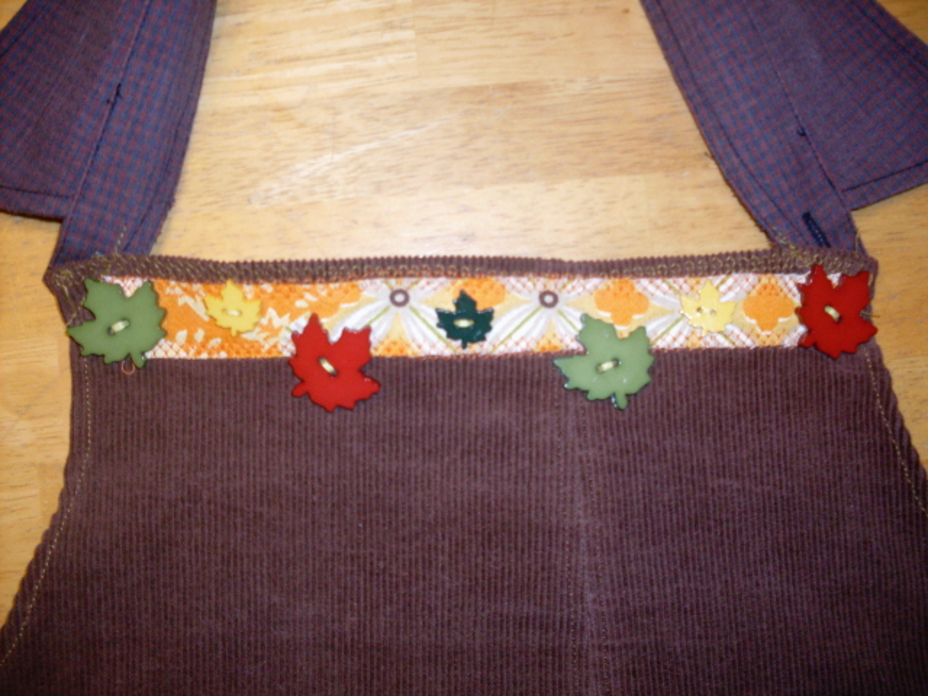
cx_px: 464
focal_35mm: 38
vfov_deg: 37.7
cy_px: 348
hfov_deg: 49.0
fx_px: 1019
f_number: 2.8
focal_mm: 6.3
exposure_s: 1/45
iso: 100
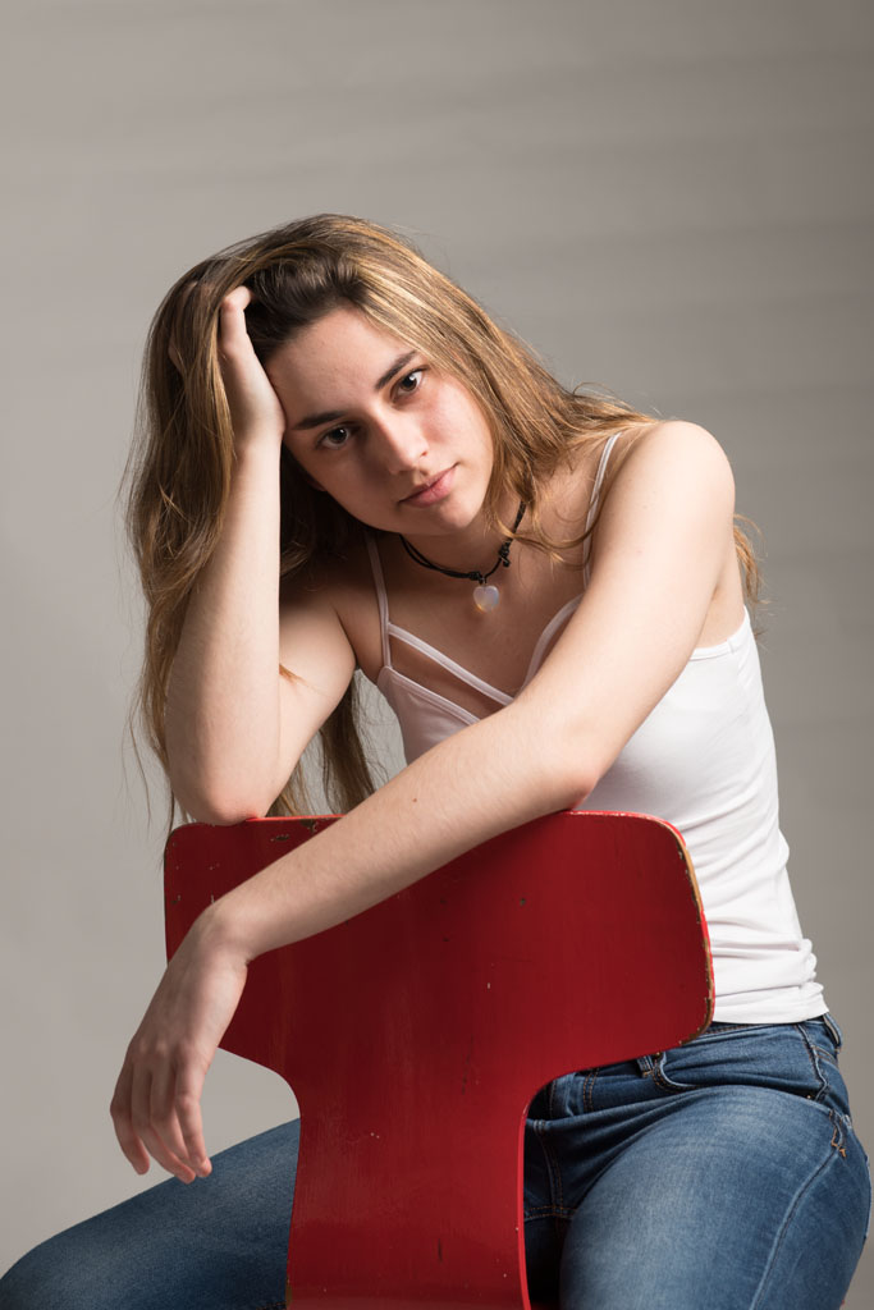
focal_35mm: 70
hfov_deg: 19.5
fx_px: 2548
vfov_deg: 28.8
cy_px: 655
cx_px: 437
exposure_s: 1/200
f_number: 7.1
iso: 100
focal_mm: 70
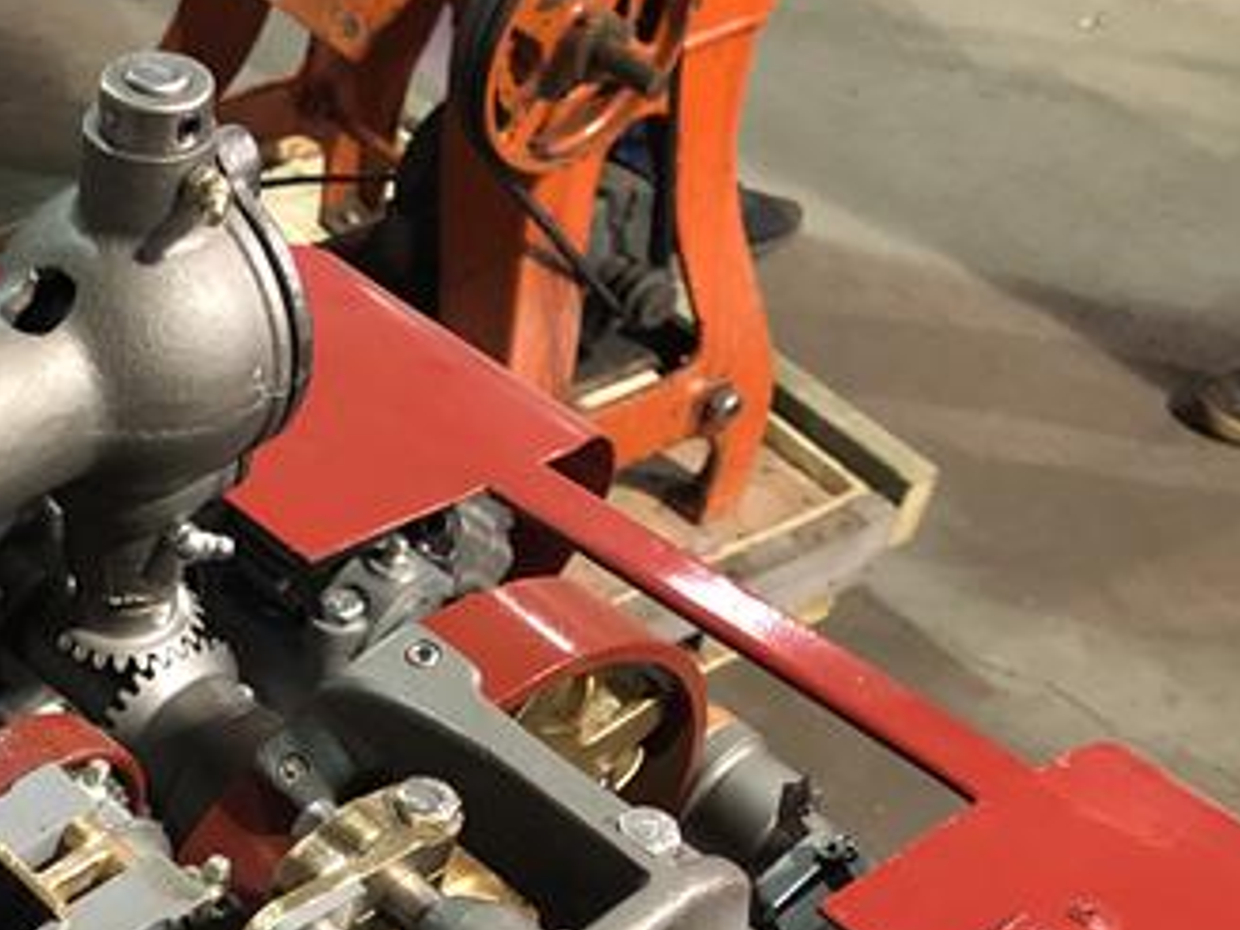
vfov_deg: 24.9
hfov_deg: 31.5
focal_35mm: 57
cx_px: 32
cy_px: 835
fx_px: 2042
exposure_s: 1/12
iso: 100
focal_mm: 4
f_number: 1.8
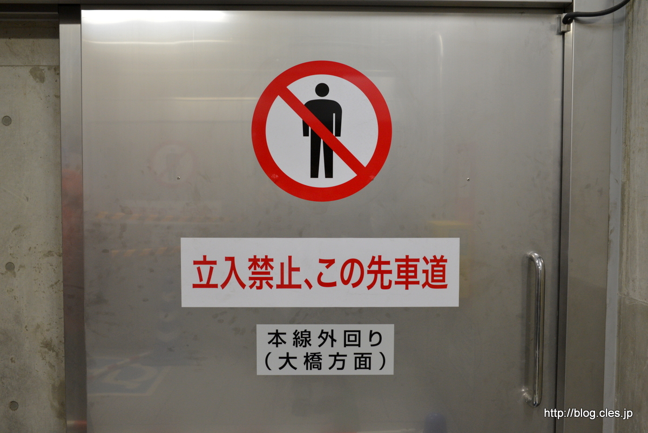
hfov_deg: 54.4
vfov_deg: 37.9
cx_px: 324
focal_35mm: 35
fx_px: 630
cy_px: 216
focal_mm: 35
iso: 1600
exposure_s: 1/40
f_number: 5.6
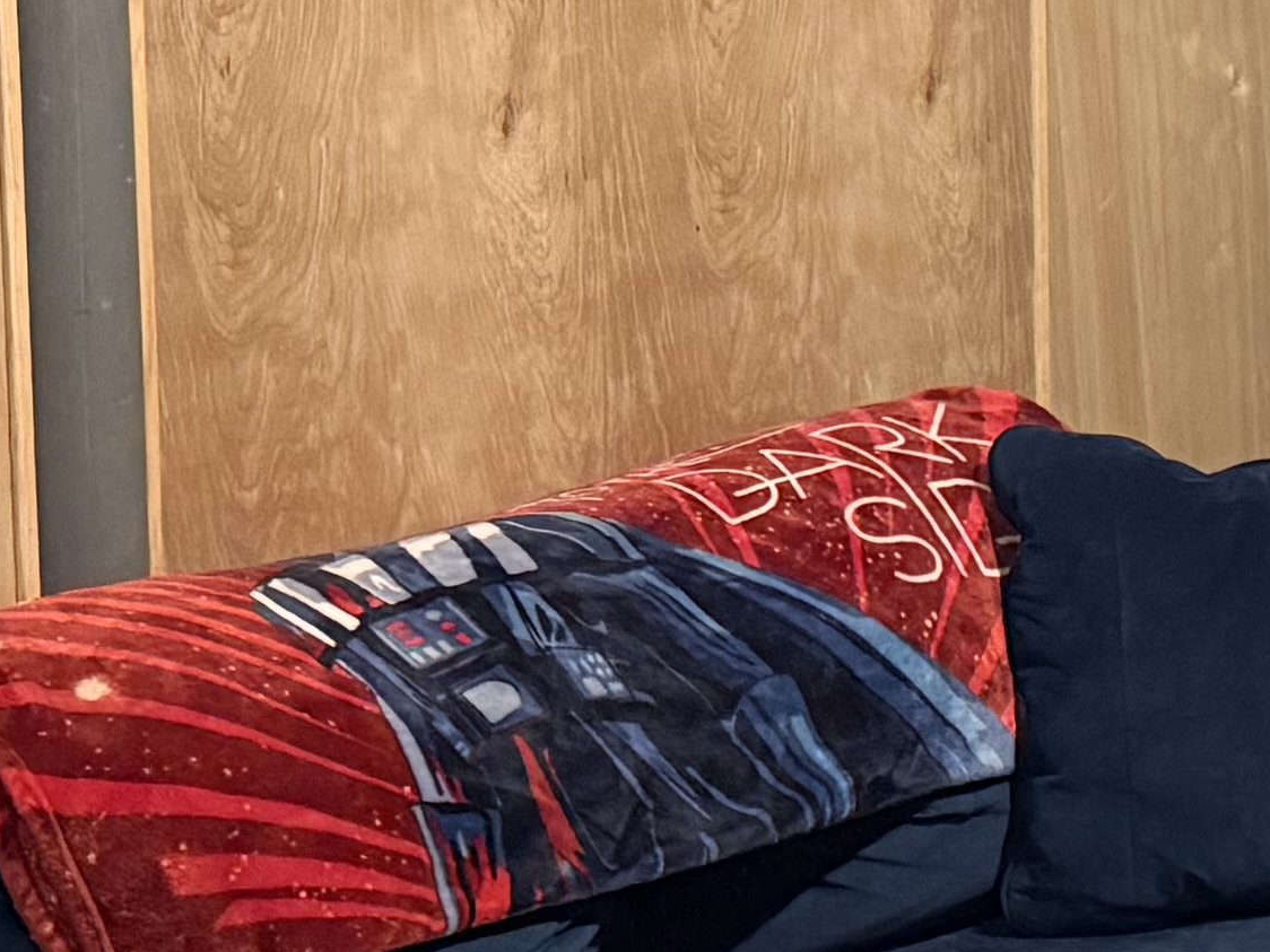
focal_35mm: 122
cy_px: 285
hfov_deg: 15.3
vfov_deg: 12.1
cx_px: 1723
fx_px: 4476
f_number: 1.78
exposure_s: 1/40
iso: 800
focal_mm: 6.76
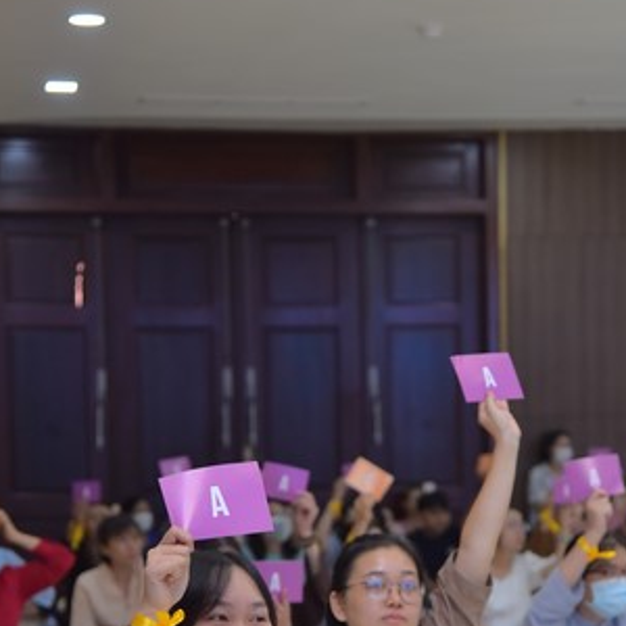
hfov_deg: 13.5
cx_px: 366
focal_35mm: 129
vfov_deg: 13.4
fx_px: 2639
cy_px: 547
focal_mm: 70
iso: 800
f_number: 4.5
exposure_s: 1/200
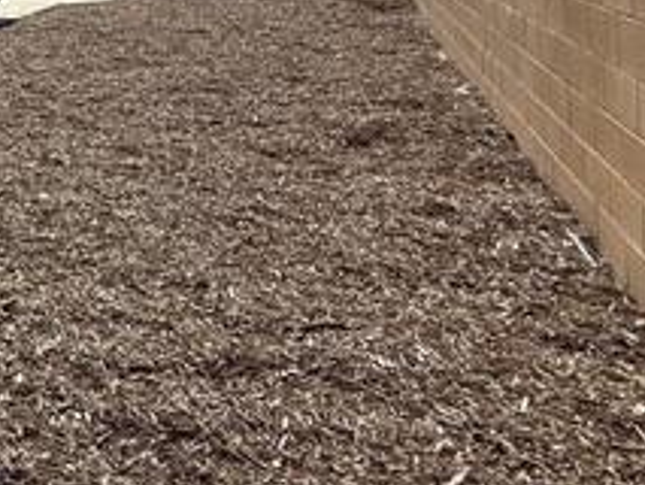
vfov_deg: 30.3
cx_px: -294
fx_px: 783
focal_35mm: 42
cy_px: -67
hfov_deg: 29.6
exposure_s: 1/1848
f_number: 2.2
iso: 50
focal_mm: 2.22
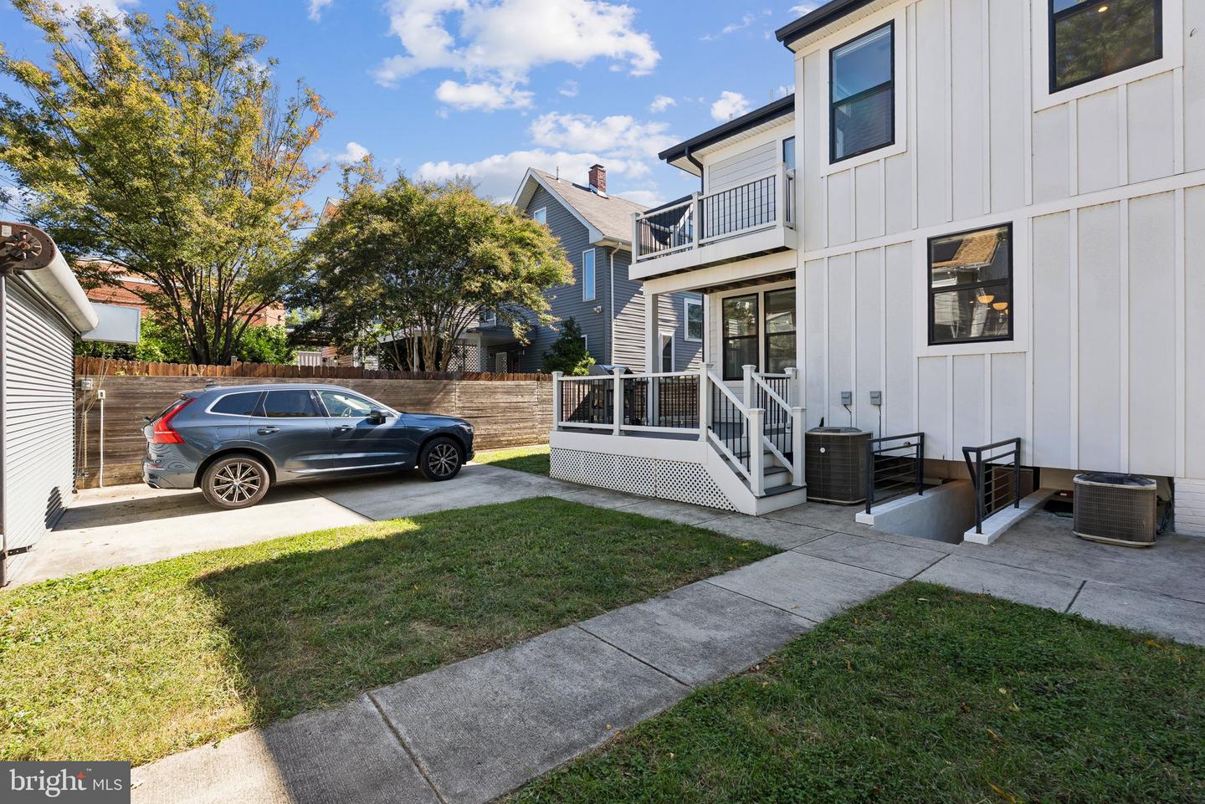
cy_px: 402
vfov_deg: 73.8
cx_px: 602
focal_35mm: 16
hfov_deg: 96.7
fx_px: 536
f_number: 6.3
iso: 80
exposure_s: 1/100
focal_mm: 16
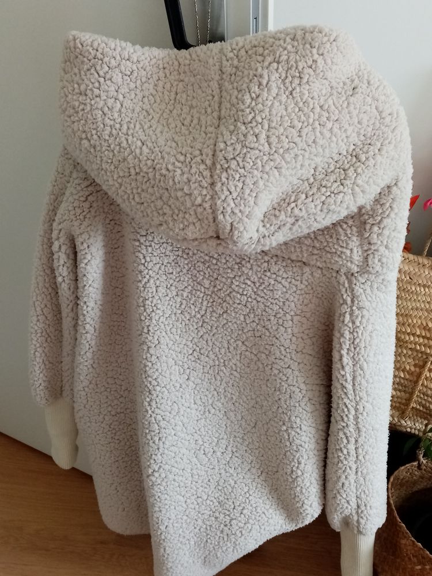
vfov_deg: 67.3
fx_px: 433
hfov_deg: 53.1
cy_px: 288
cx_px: 216
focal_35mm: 26
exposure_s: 1/100
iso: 189
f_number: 1.8
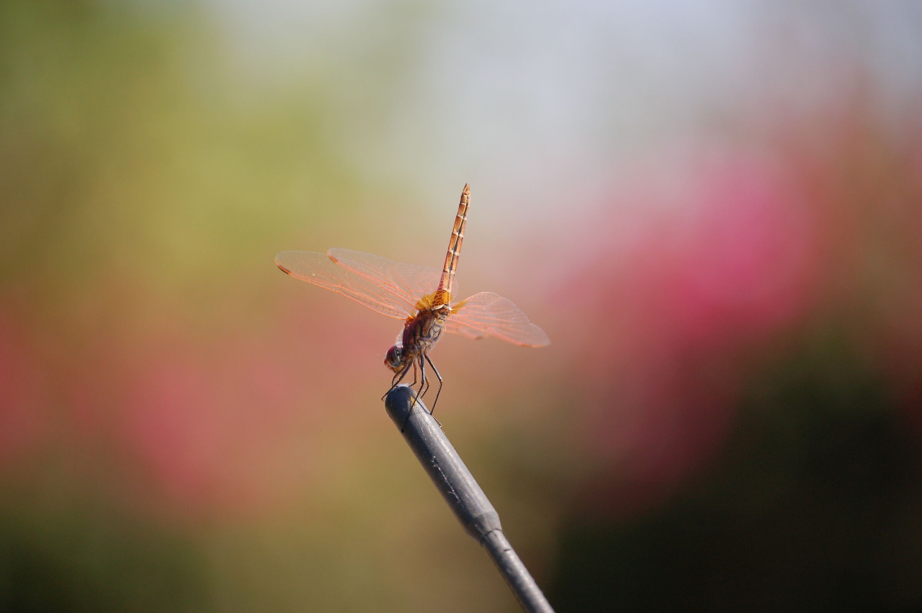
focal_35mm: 218
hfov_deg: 9.5
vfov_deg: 6.3
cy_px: 306
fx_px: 5566
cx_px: 461
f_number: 5.3
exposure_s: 1/800
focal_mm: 145
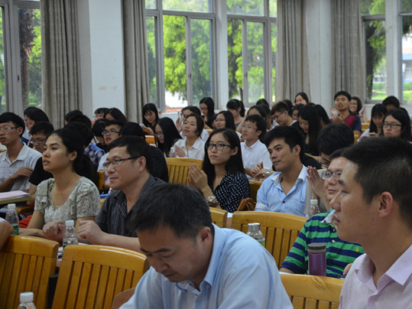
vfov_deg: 19.7
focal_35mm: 75
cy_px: 111
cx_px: 299
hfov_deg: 25.8
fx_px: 889
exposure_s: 1/40
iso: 800
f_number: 4.5
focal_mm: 35
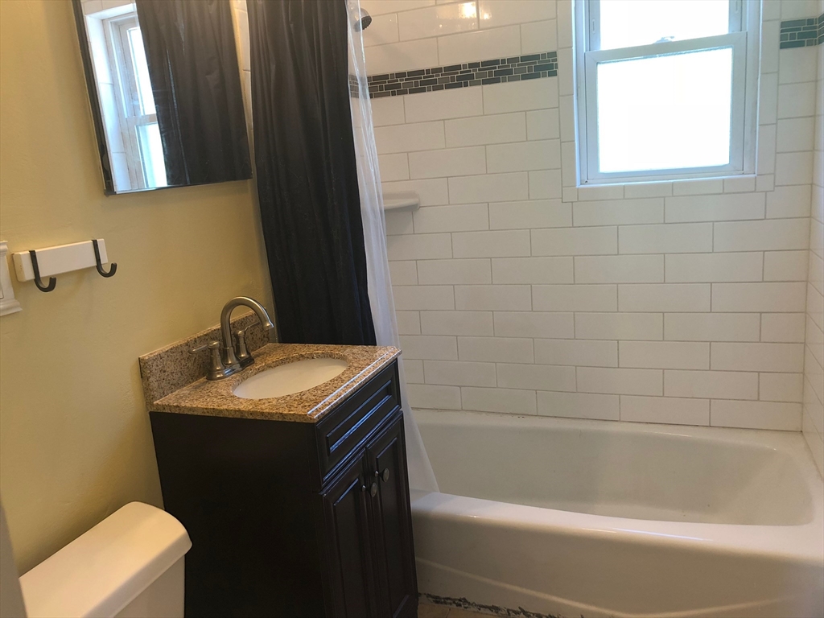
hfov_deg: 63.4
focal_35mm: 28
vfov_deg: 49.7
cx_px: 412
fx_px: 667
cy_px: 309
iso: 40
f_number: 1.8
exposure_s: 1/30
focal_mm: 3.99
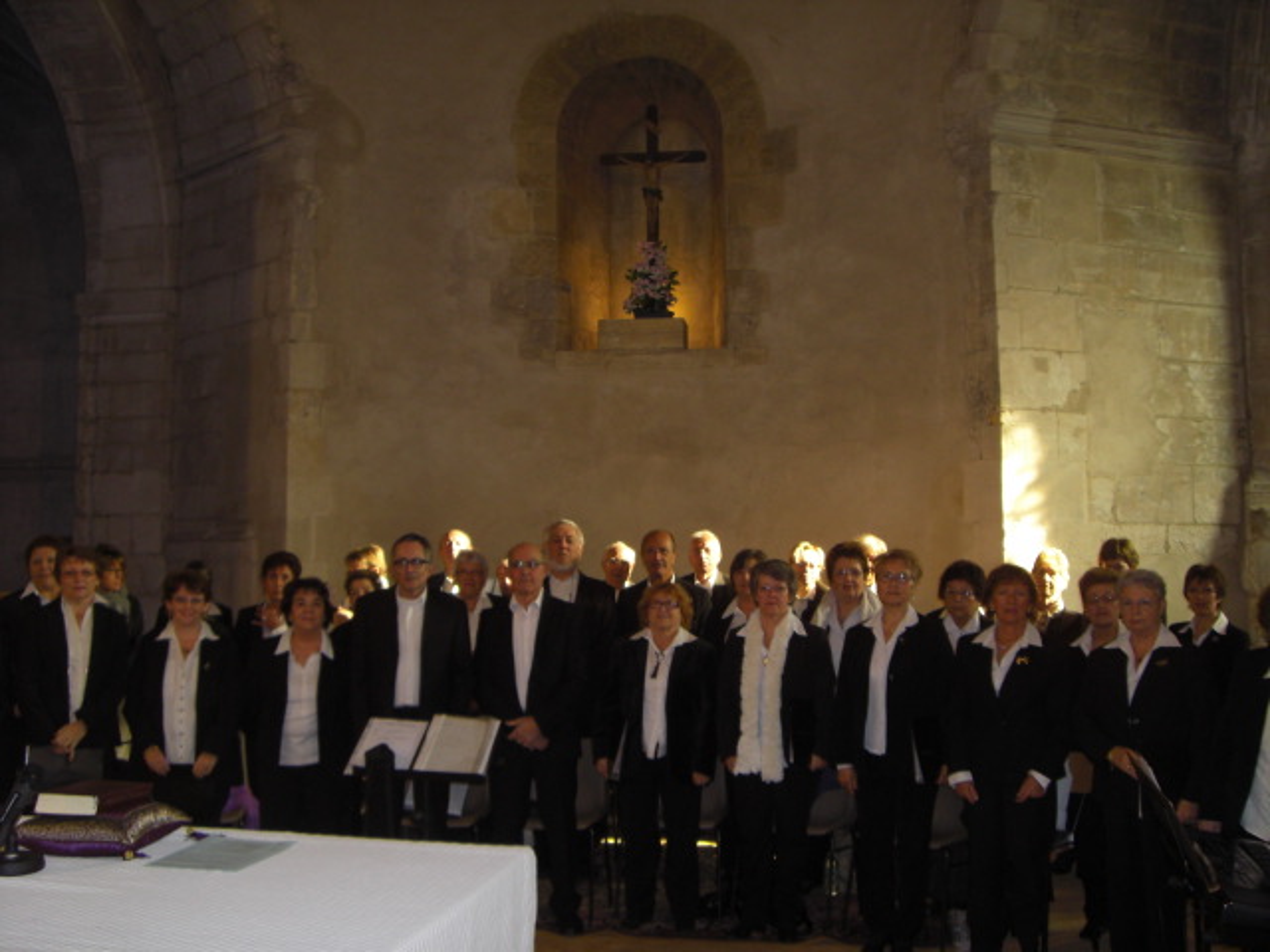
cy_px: 476
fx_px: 1394
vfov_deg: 37.7
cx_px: 635
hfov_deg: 49.0
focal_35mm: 38
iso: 100
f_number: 2.7
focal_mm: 6.2
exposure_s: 1/60
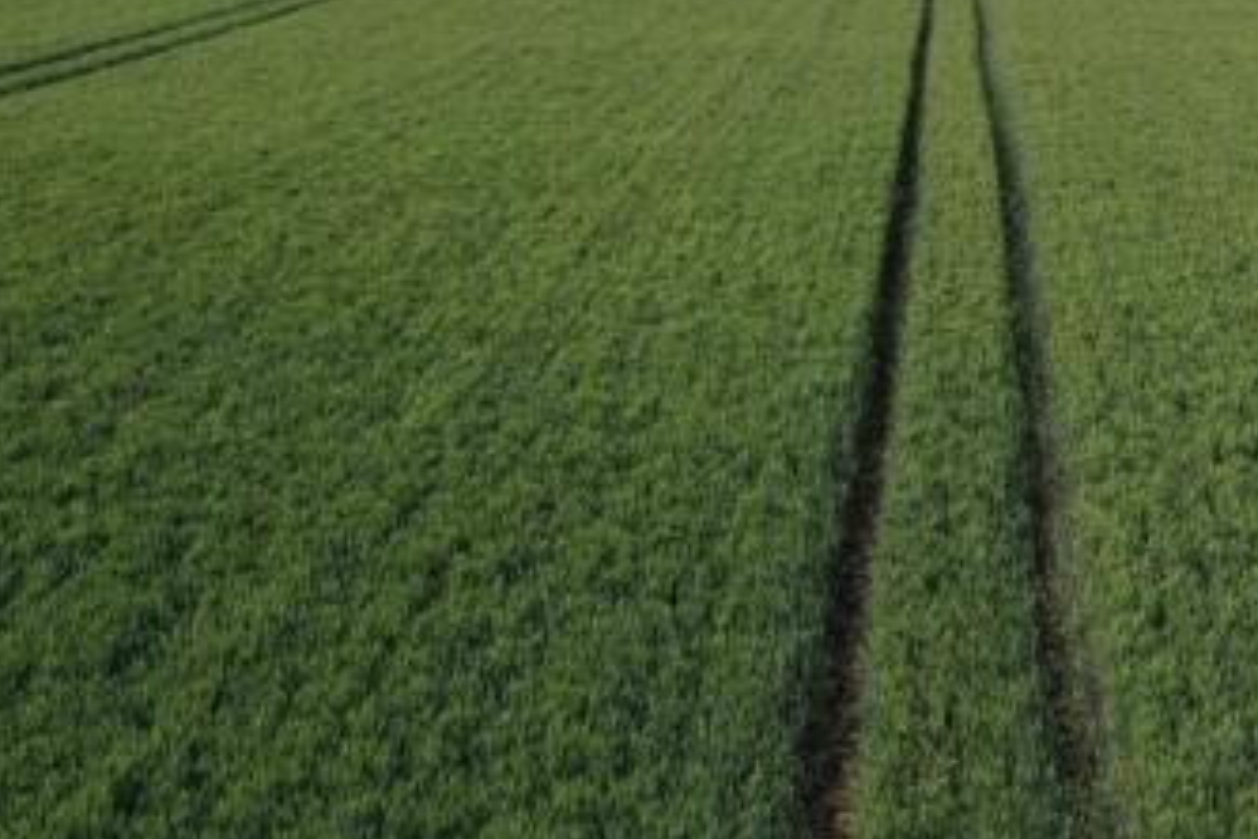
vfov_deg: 23.8
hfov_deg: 35.4
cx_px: 961
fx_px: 1922
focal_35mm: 55
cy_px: 40
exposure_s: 1/500
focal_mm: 10.26
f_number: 6.3
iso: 100
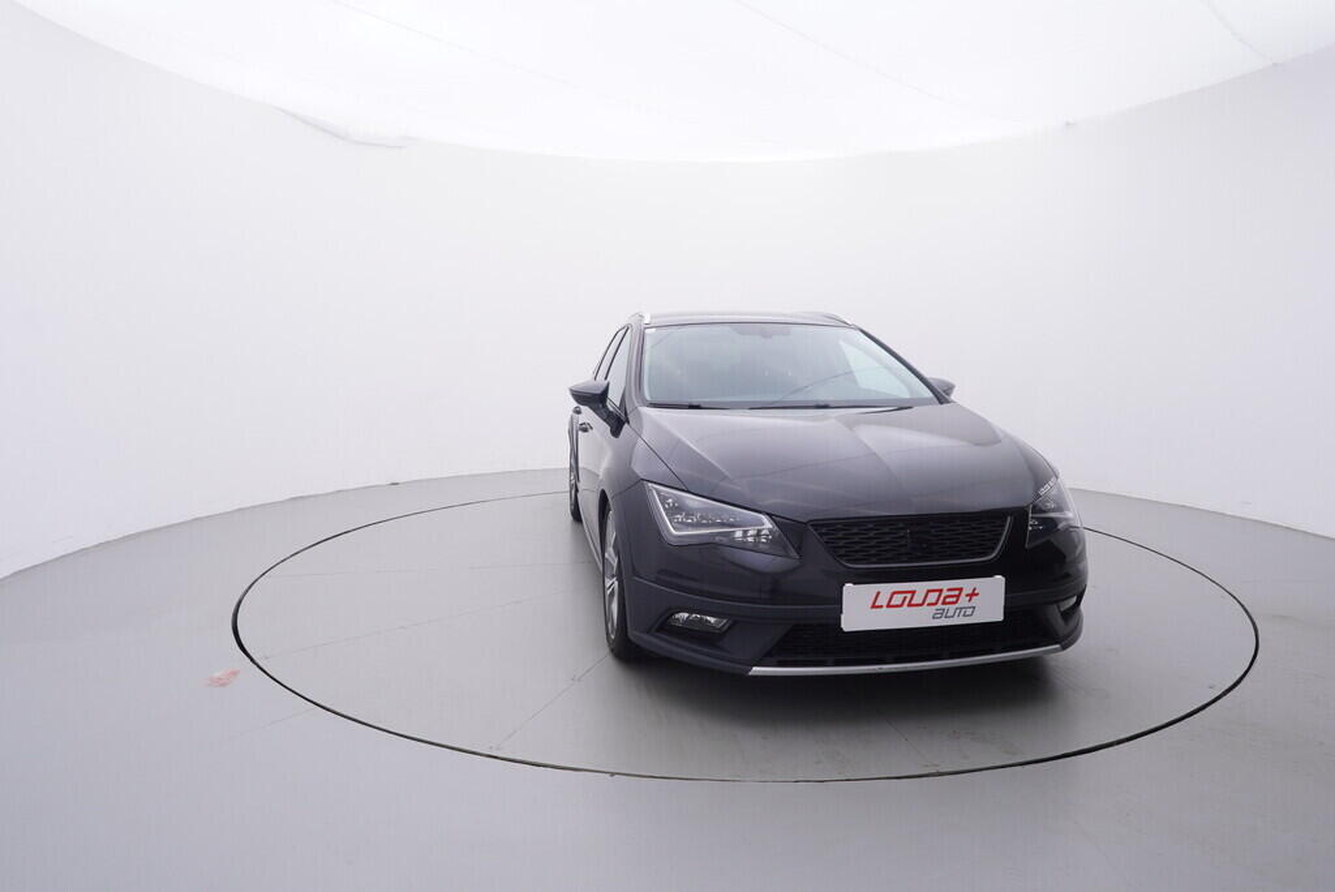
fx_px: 835
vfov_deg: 56.2
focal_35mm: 22
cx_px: 668
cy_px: 446
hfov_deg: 77.3
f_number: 5
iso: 200
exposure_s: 1/80
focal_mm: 15
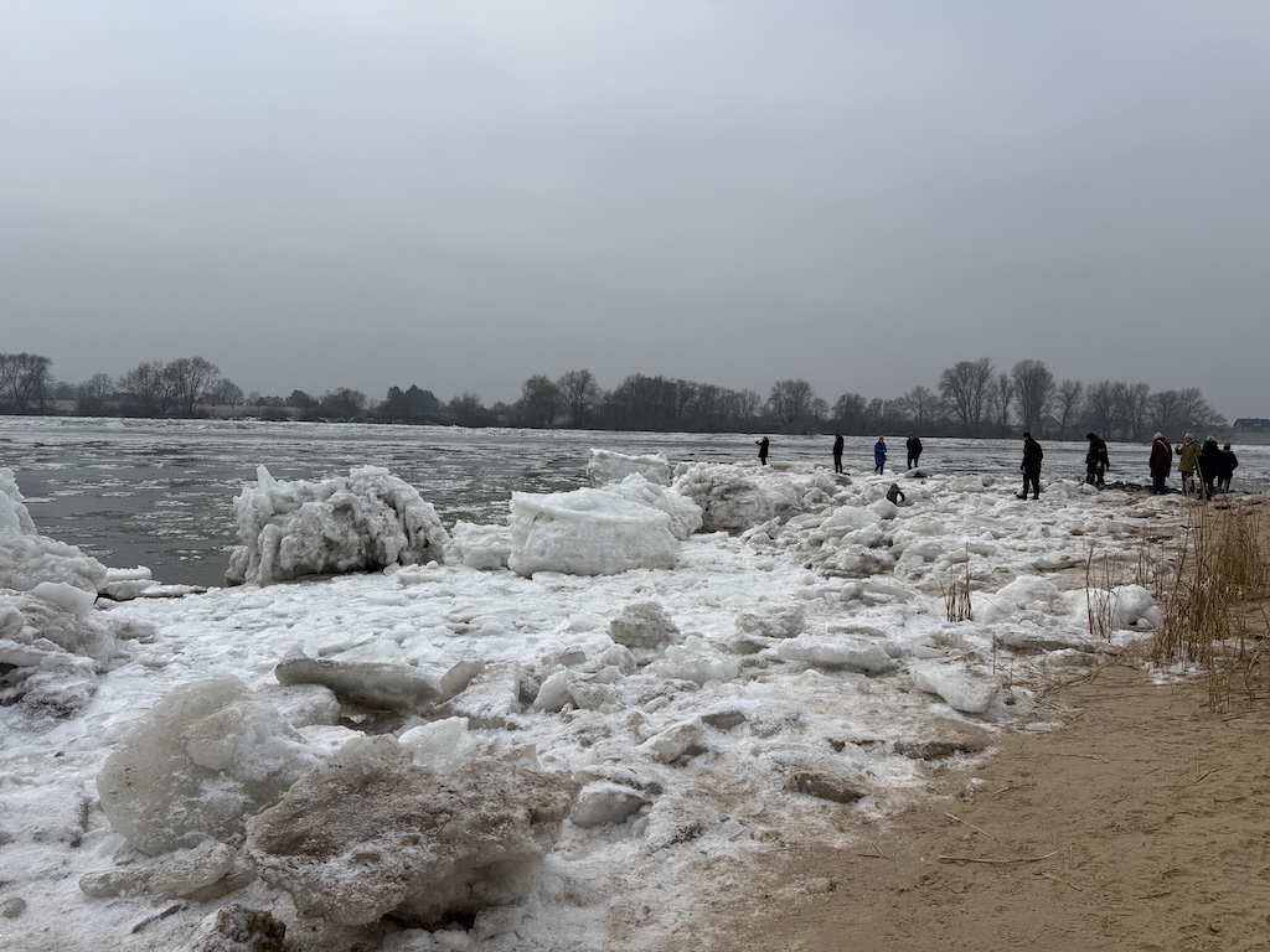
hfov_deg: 71.6
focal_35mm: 24
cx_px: 635
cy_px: 476
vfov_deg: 56.8
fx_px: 881
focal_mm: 6.76
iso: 80
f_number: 1.78
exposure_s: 1/3759
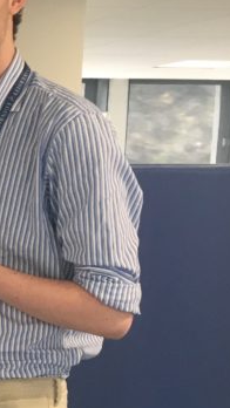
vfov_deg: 22.6
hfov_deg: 11.9
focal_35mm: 93
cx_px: -196
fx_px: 1007
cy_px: 331
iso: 100
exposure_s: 1/33
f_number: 2.2
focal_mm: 4.15
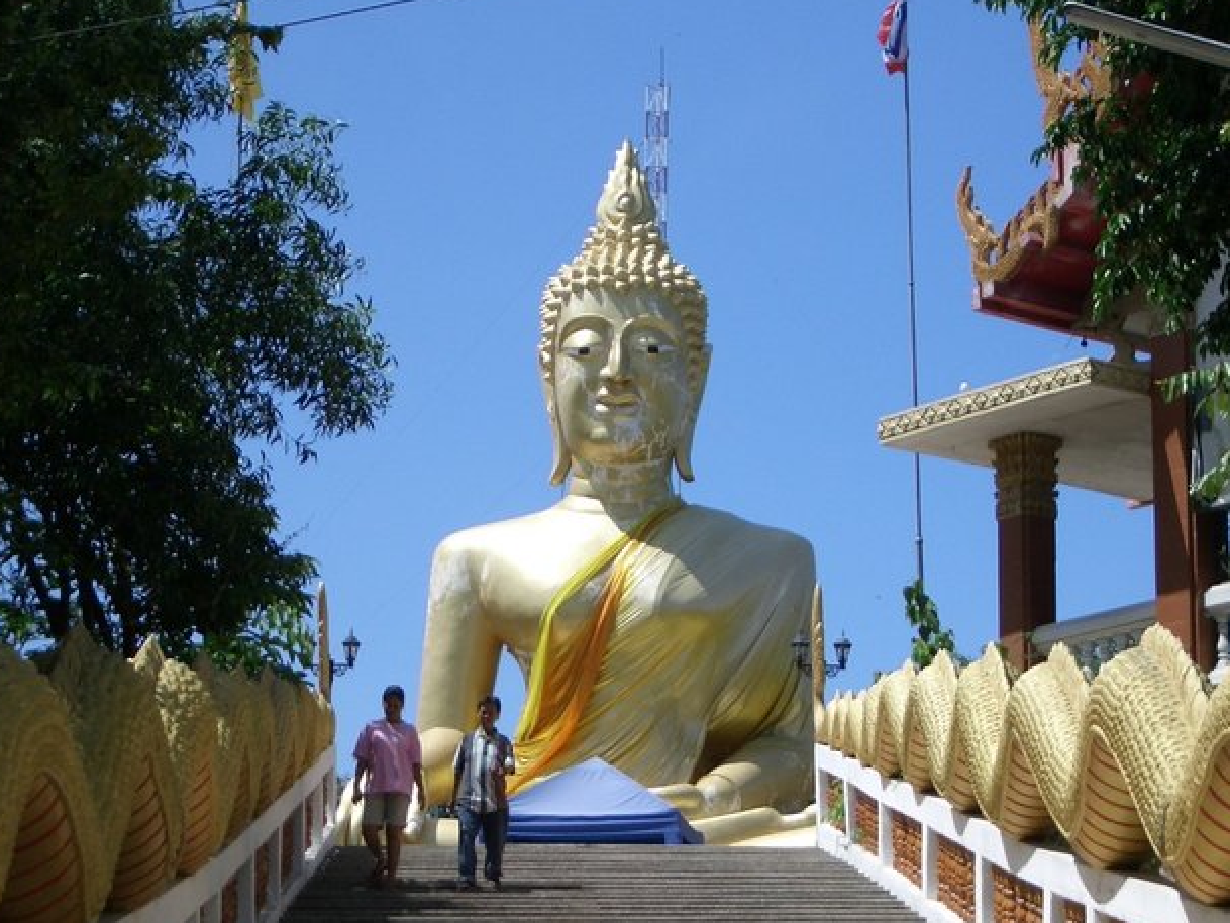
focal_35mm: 104
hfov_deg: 18.9
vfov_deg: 14.2
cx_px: 697
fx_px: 3696
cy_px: 519
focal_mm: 14.6
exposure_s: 1/640
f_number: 4.4
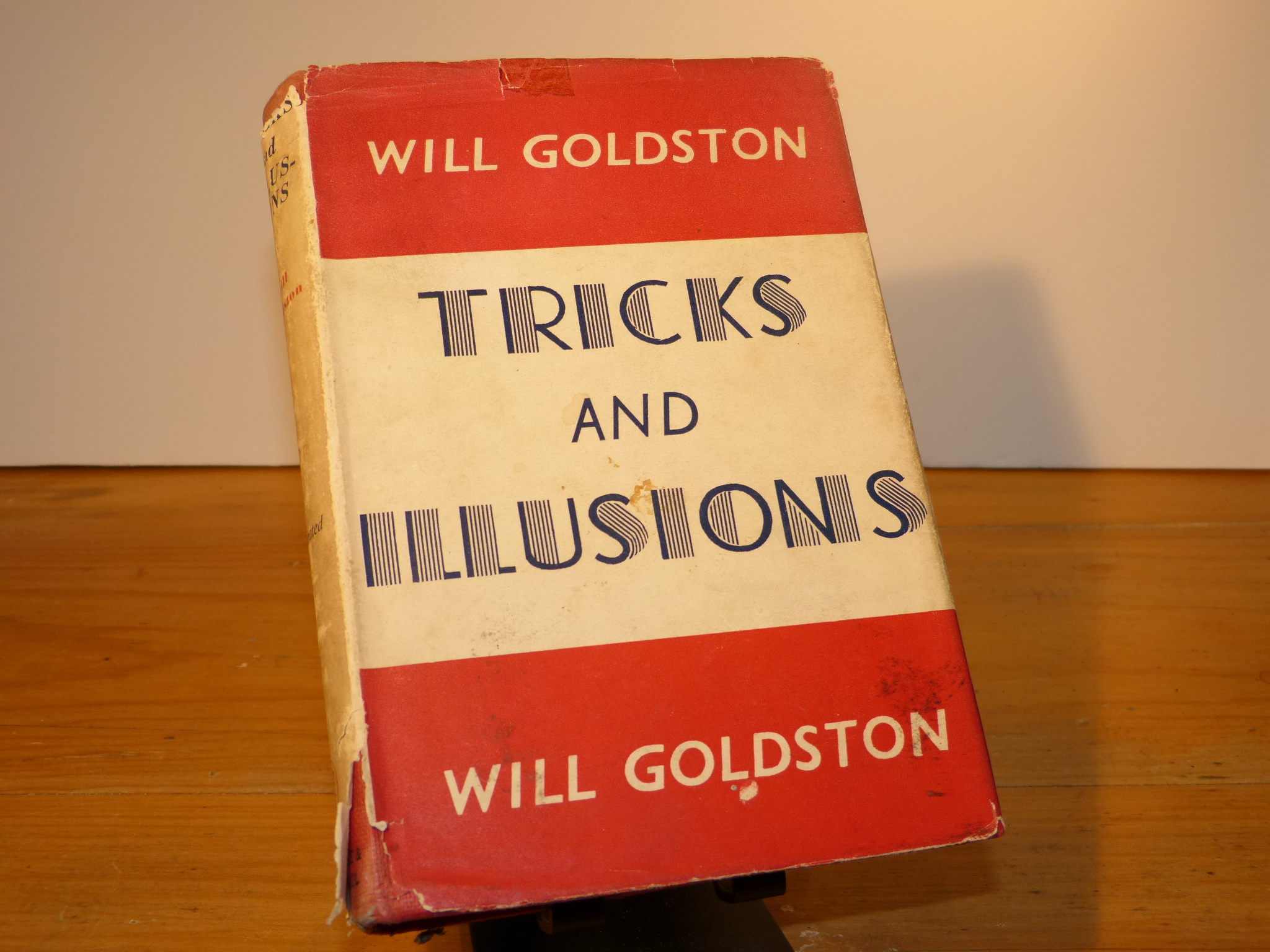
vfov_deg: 32.9
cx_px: 635
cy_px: 476
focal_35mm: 44
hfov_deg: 42.9
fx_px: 1614
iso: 100
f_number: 3.2
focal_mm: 7.9
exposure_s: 1/80
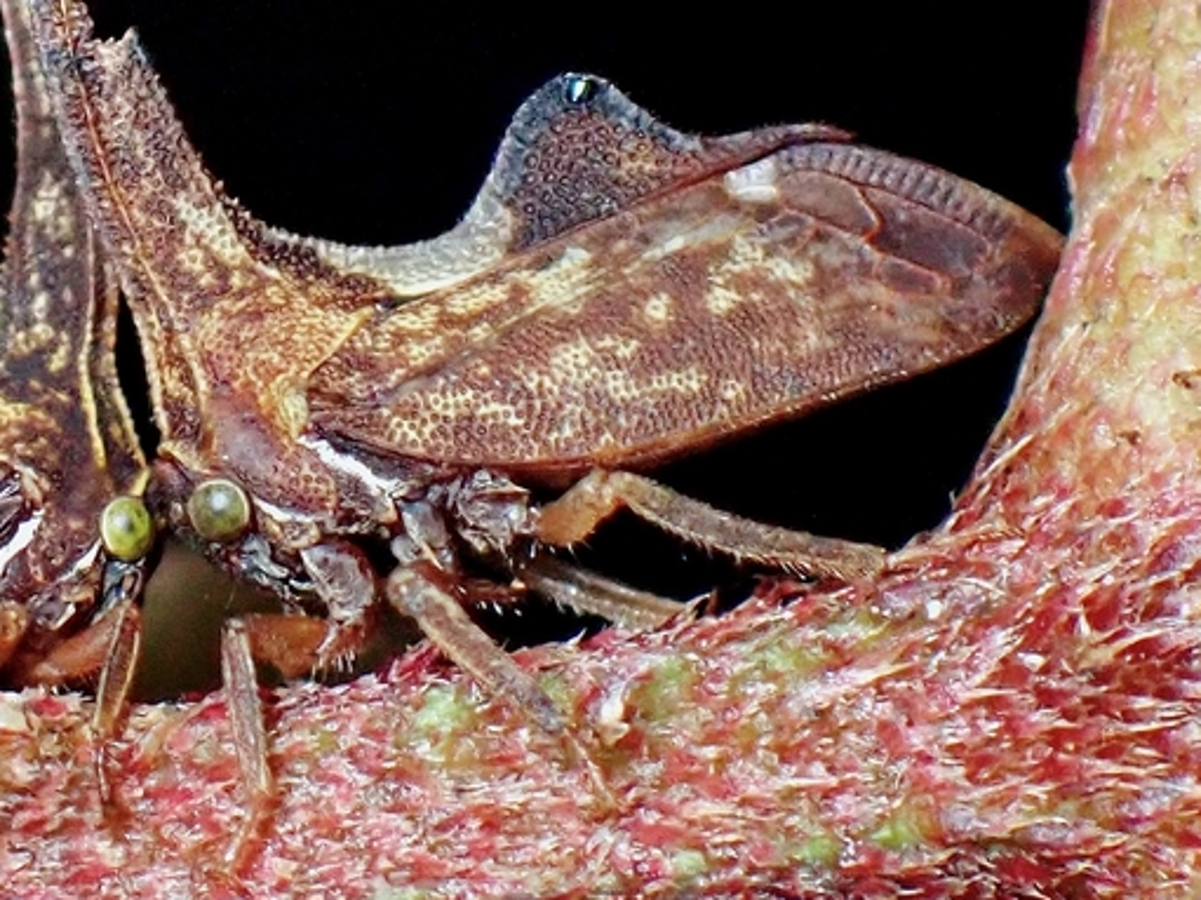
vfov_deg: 6.7
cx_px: 85
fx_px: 7735
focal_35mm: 223
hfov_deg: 8.8
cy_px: 356
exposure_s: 1/100
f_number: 14
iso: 800
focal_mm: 18
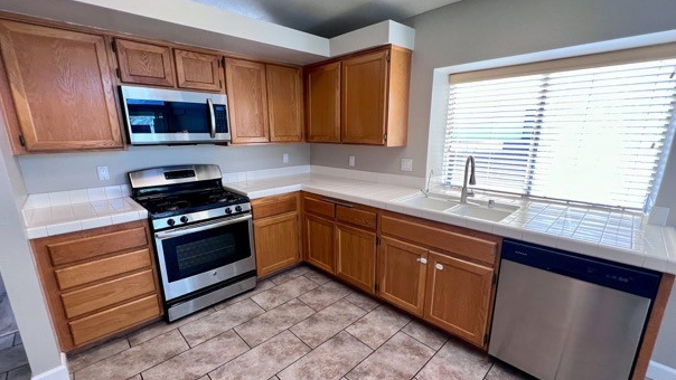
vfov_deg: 70.5
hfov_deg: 103.0
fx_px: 269
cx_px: 335
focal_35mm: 15
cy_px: 201
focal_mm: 1.57
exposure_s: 1/120
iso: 125
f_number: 1.8
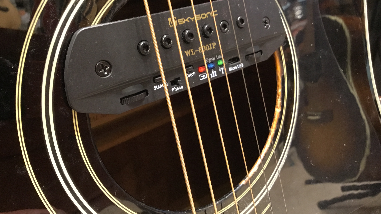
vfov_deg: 34.4
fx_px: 344
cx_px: 189
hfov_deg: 58.0
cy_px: 78
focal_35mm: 34
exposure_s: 1/17
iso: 200
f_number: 2.4
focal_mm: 3.3
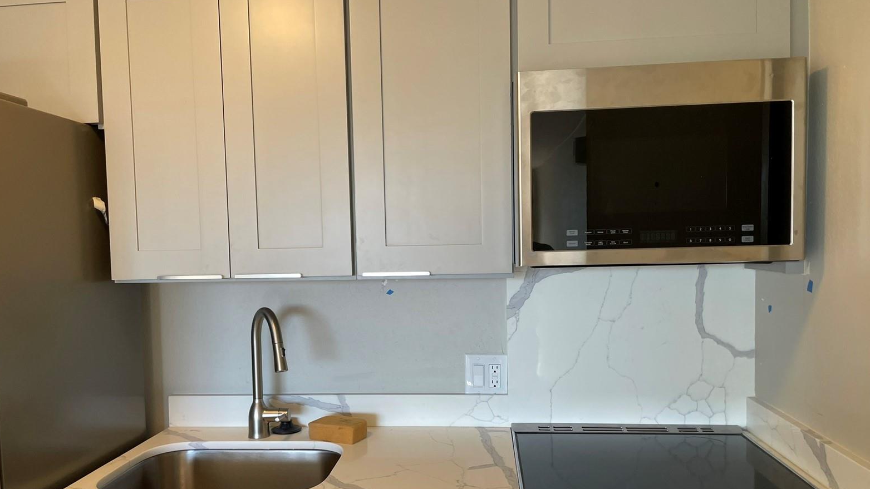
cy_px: 292
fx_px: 669
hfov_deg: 66.1
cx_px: 429
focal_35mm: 29
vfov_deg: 40.0
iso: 80
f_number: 1.6
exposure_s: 1/120
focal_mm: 4.2
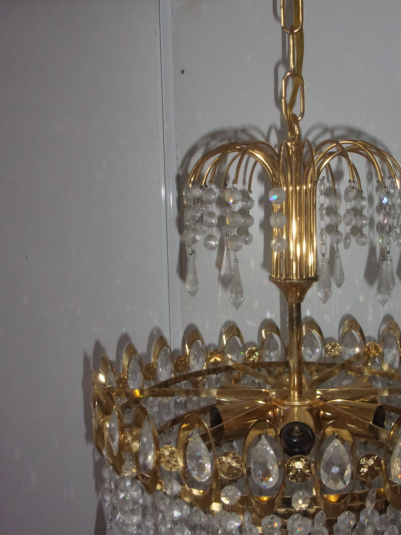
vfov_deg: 42.9
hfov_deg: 32.7
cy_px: 262
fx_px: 680
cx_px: 251
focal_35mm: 44
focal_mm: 5.1
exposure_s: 1/34
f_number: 3.9
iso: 200
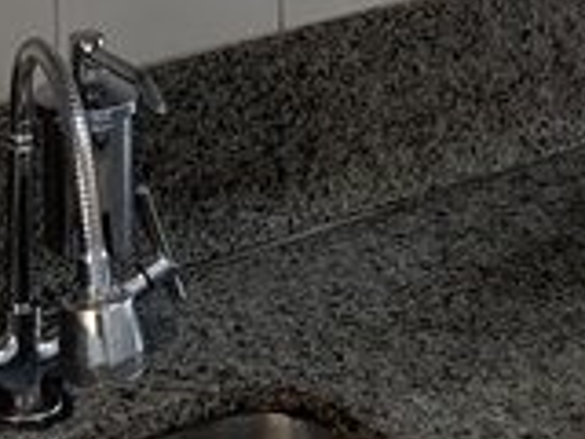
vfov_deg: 8.1
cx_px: 40
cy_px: -710
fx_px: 2805
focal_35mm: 166
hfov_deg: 11.8
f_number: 1.8
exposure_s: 1/120
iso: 100
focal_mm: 4.25
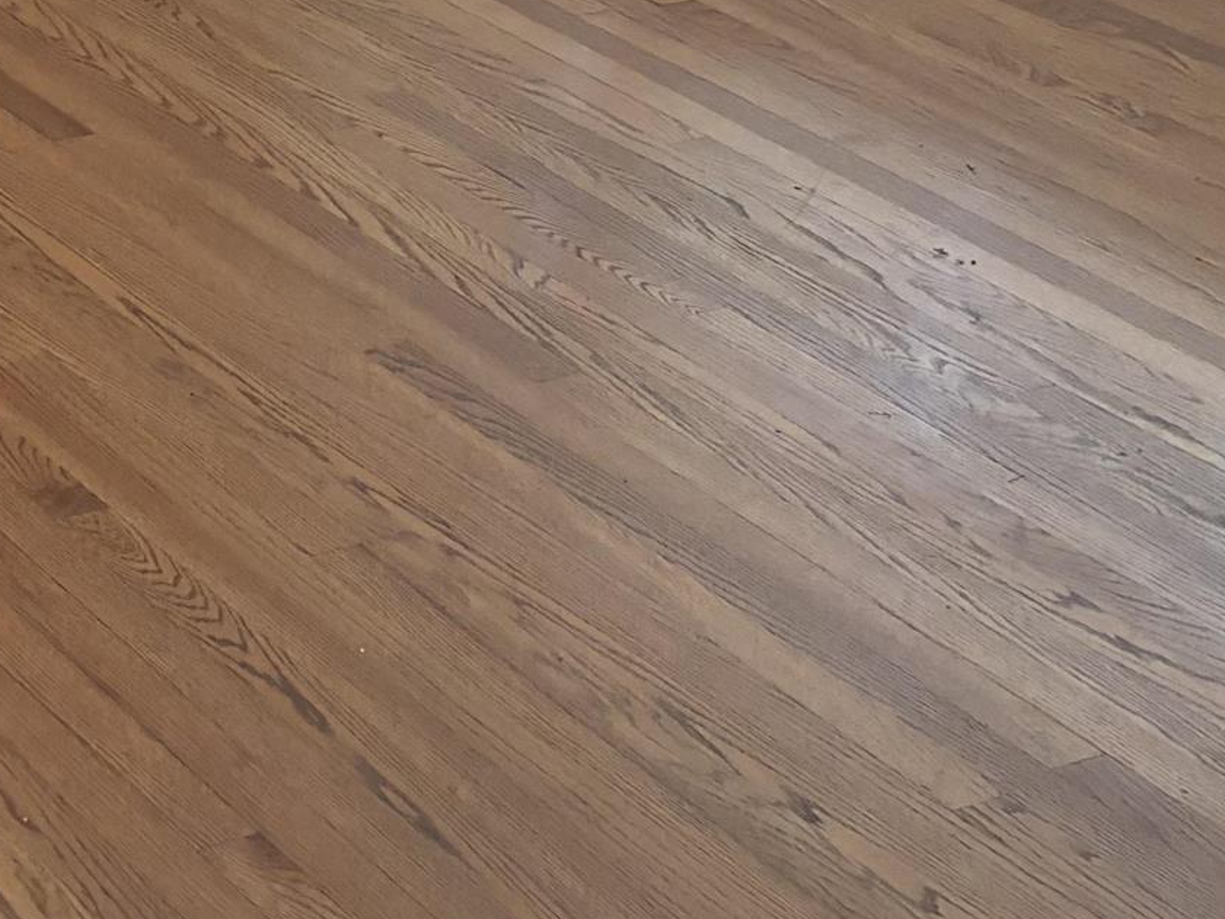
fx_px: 3362
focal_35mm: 95
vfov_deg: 14.8
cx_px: -648
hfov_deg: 18.2
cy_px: -323
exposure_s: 1/60
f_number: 1.6
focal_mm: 5.96
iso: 320
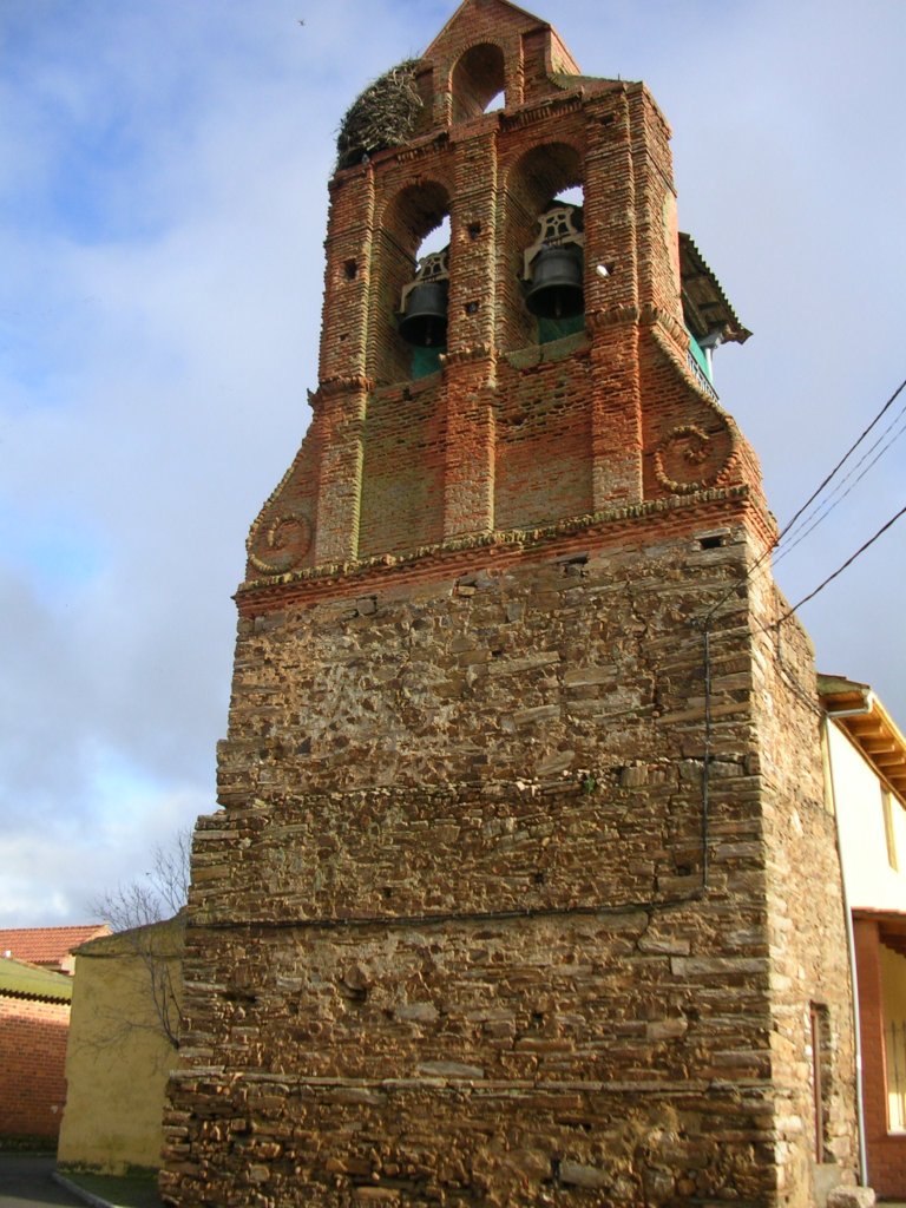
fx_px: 1326
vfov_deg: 49.0
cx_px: 453
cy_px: 604
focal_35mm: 38
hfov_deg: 37.7
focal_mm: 5.8
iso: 50
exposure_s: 1/497
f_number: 2.8
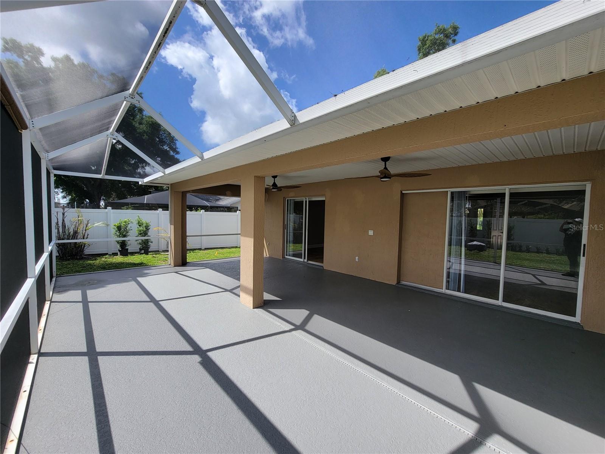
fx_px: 227
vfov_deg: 89.9
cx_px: 302
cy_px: 227
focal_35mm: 13
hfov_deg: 106.2
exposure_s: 1/692
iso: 50
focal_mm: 2.2
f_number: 2.2
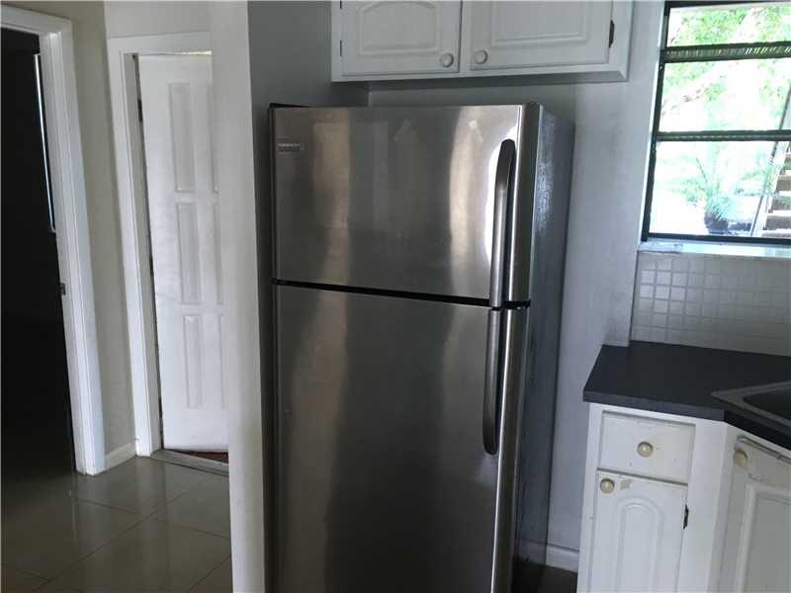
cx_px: 396
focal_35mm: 29
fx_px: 663
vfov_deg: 48.2
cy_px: 296
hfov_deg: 61.7
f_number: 2.2
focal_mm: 4.15
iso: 32
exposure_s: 1/15
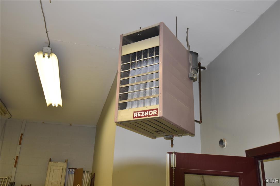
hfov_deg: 53.1
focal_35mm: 36
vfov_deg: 36.9
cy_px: 93
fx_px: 280
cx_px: 140
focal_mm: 24
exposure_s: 1/125
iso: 800
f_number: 5.6
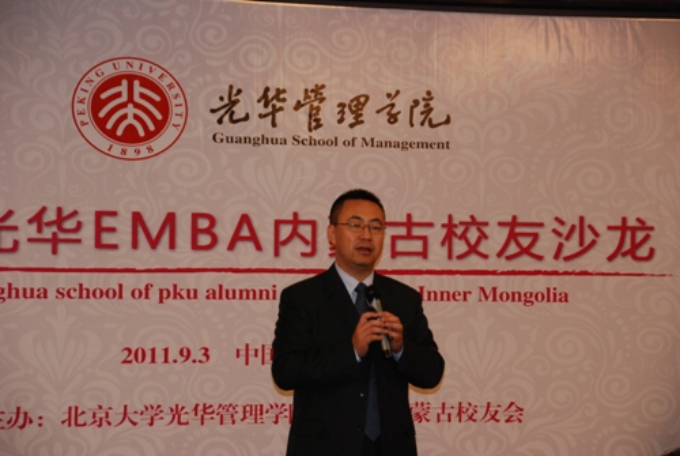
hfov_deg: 15.2
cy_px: 228
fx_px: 2554
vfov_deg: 10.2
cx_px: 340
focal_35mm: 135
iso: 800
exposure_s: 1/60
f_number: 5.3
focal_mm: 90
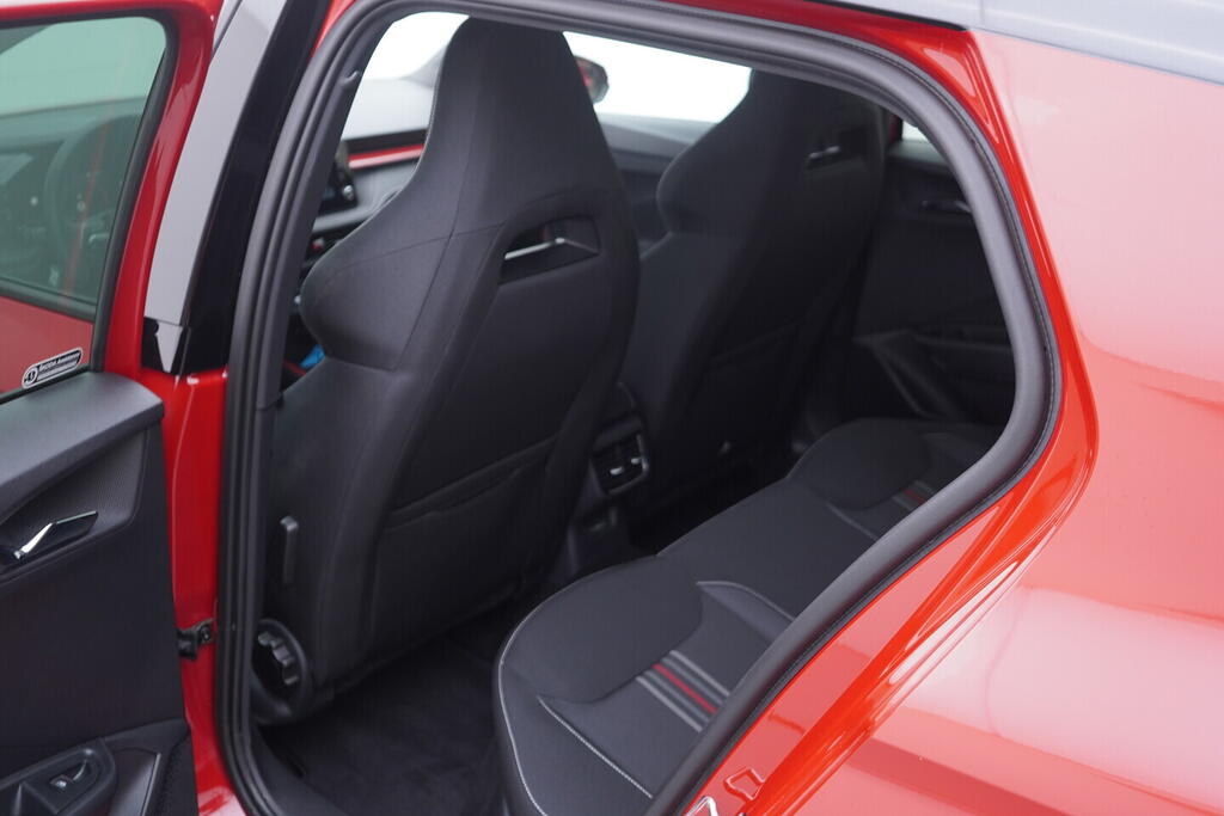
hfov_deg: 53.1
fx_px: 1224
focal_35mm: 36
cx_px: 612
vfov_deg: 36.9
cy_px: 408
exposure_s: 1/40
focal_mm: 24
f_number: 2.8
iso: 200
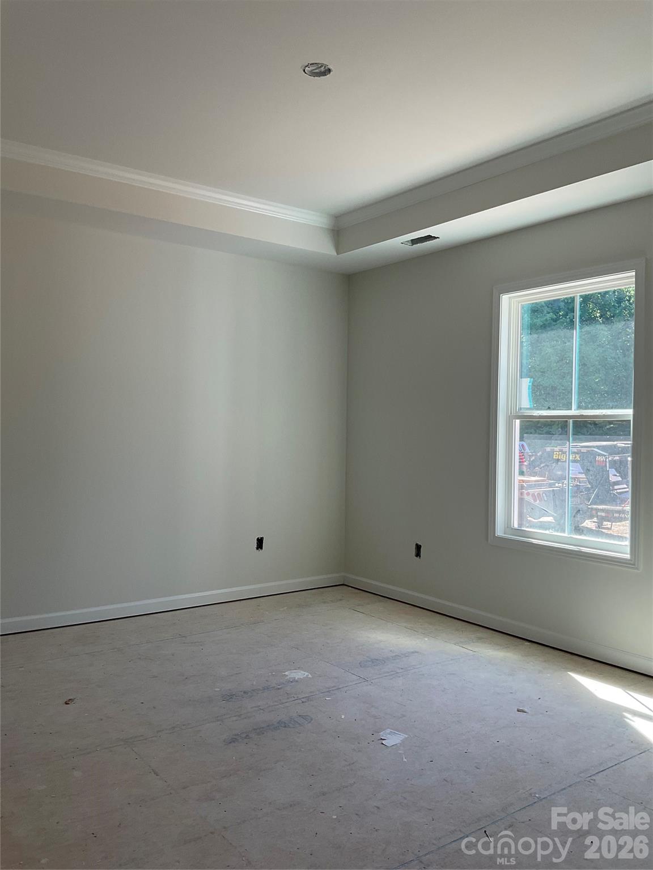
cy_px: 435
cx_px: 326
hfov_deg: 48.2
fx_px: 729
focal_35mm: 29
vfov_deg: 61.7
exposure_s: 1/122
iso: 20
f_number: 1.8
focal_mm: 3
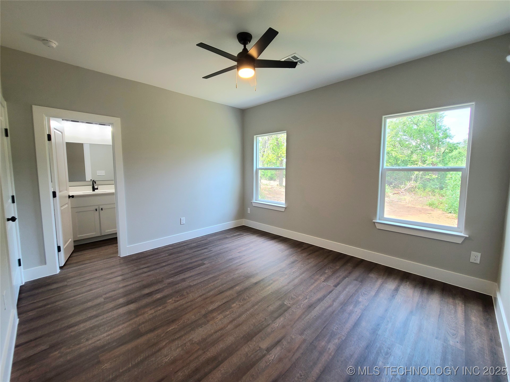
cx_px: 255
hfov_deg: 106.2
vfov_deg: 89.9
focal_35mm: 13
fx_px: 192
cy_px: 191
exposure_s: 1/60.2
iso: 100
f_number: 2.2
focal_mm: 2.2
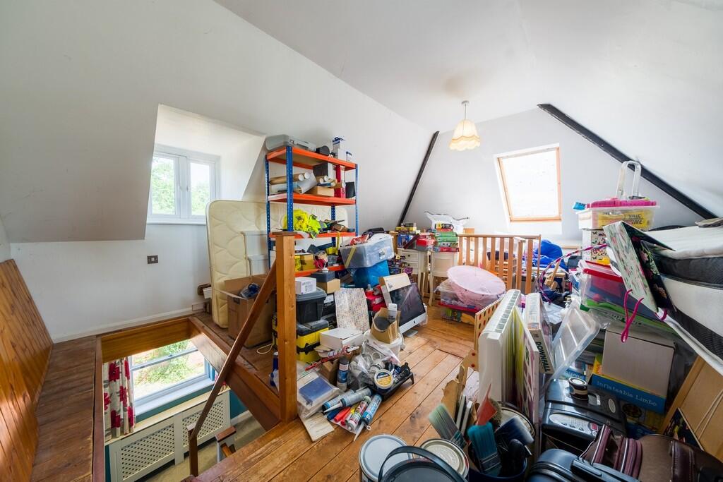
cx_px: 362
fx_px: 241
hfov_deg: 112.6
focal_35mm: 12
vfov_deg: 90.0
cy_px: 241
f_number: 7.1
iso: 160
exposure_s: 1/80
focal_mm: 8
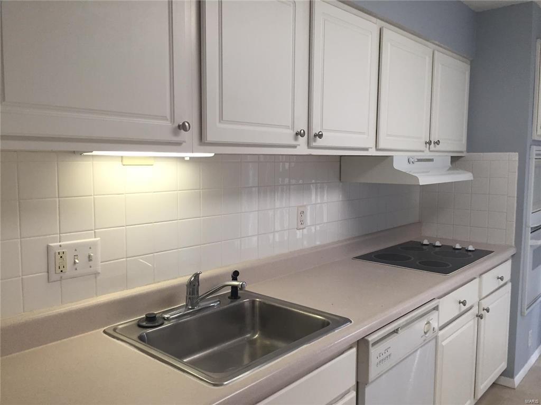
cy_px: 202
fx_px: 453
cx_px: 270
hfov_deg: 61.7
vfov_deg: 48.2
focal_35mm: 29
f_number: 2.2
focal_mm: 4.15
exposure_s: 1/30
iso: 50
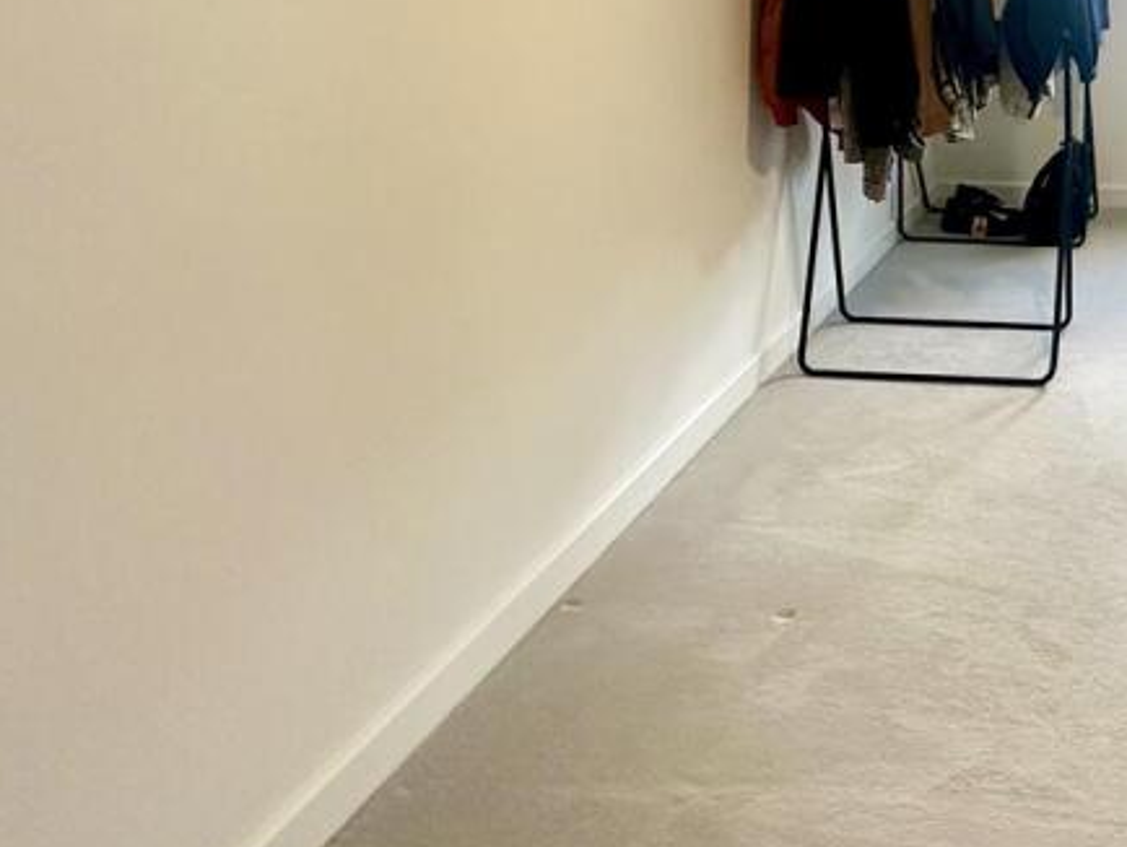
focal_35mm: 33
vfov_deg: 40.5
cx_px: 1156
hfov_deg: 45.5
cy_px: 125
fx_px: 1075
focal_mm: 2.22
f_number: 2.2
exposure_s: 1/99
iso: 320
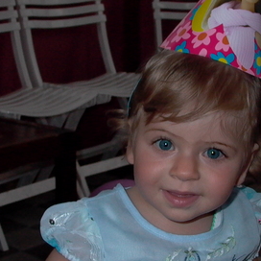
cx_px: 132
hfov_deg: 21.9
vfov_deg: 21.9
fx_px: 674
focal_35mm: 79
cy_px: 130
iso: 100
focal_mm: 8.19
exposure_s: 1/64.2
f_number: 4.2
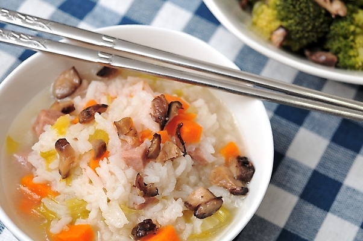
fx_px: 907
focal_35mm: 90
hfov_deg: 22.6
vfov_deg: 15.2
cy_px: 120
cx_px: 182
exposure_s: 1/60
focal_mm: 60
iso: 200
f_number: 7.1
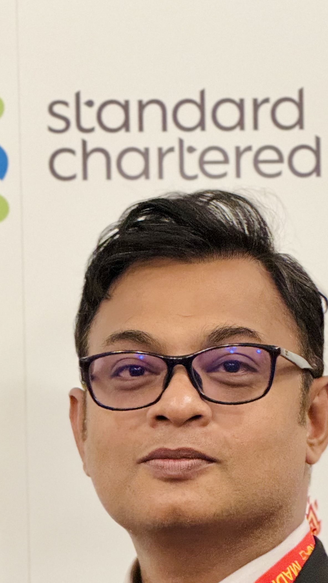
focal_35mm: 250
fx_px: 3866
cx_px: 144
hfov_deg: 4.9
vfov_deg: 8.6
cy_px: 540
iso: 640
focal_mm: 15.66
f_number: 2.8
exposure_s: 1/33
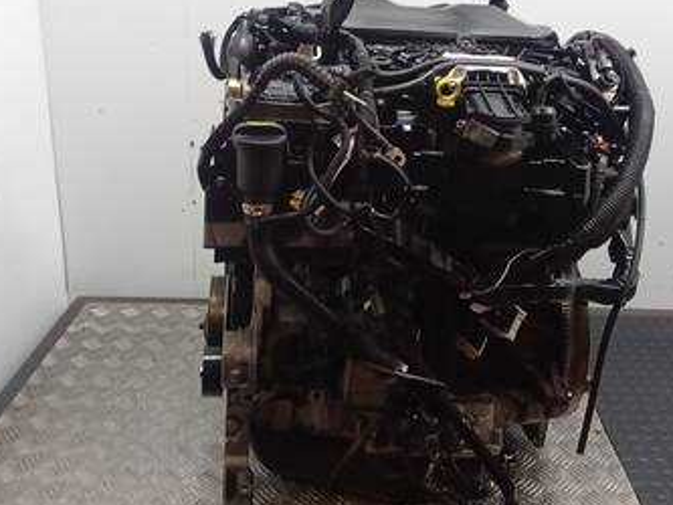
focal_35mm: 36
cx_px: 392
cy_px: 160
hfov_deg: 51.1
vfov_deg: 39.1
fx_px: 700
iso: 206
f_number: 2
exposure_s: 1/25
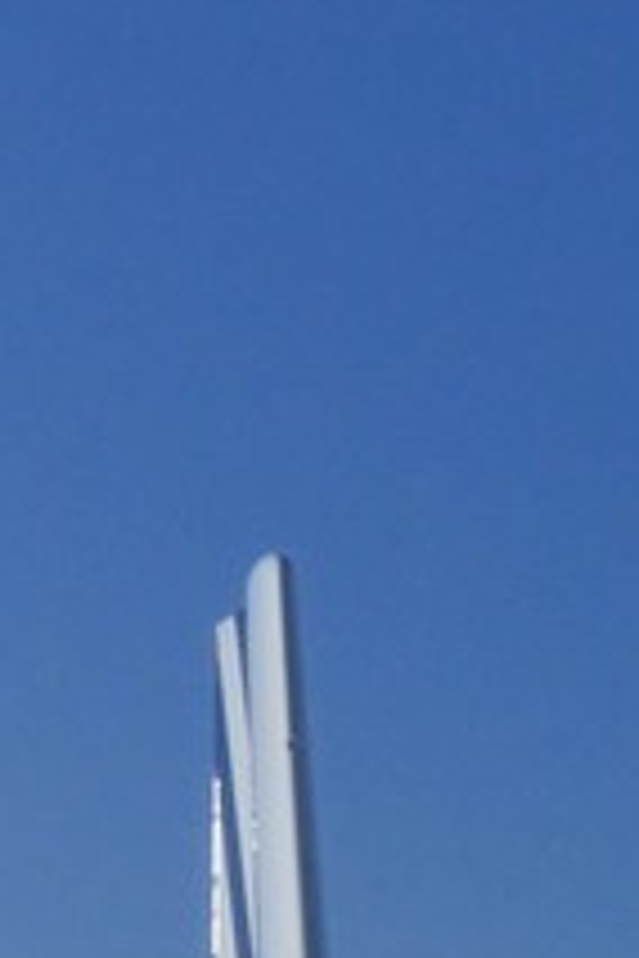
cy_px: 3351
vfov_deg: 5.8
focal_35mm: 316
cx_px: 850
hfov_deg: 4.3
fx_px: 8413
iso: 500
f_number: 18
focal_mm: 42
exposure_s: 1/250
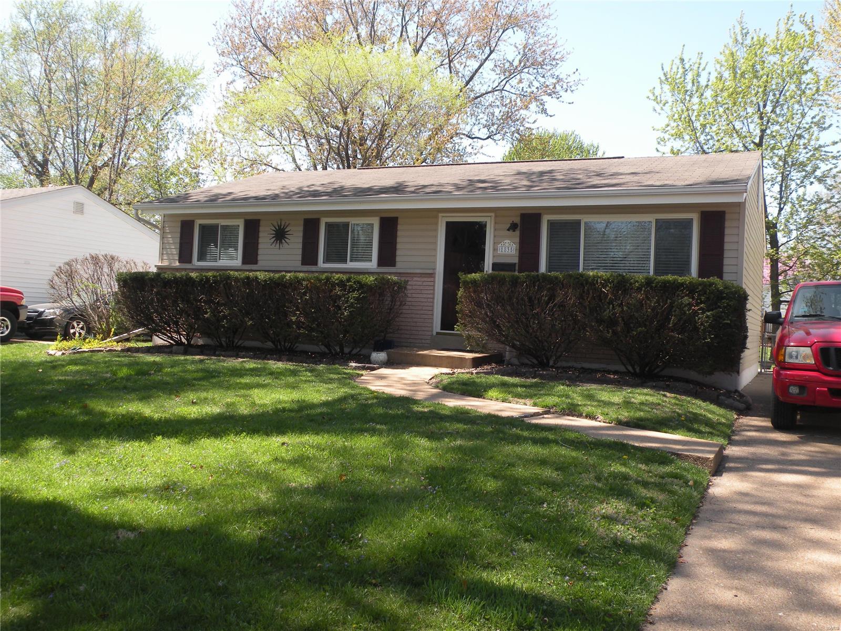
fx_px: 802
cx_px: 420
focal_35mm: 33
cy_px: 316
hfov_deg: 55.4
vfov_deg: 42.9
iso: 64
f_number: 5
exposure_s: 1/124
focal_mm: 5.8
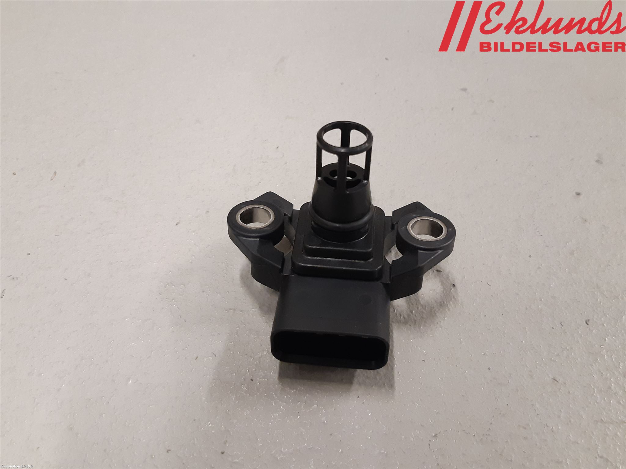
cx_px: 313
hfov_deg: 67.3
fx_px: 470
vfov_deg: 53.1
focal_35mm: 26
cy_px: 234
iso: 200
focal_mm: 3.93
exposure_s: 1/50
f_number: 1.7
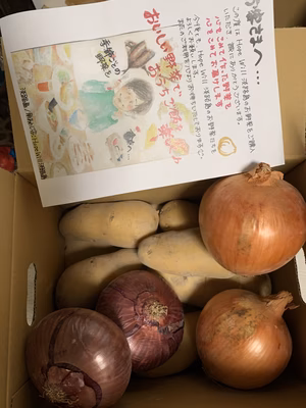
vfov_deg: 67.3
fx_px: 306
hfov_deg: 53.1
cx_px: 153
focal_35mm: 26
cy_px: 204
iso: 125
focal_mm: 4.25
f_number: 1.8
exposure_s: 1/48
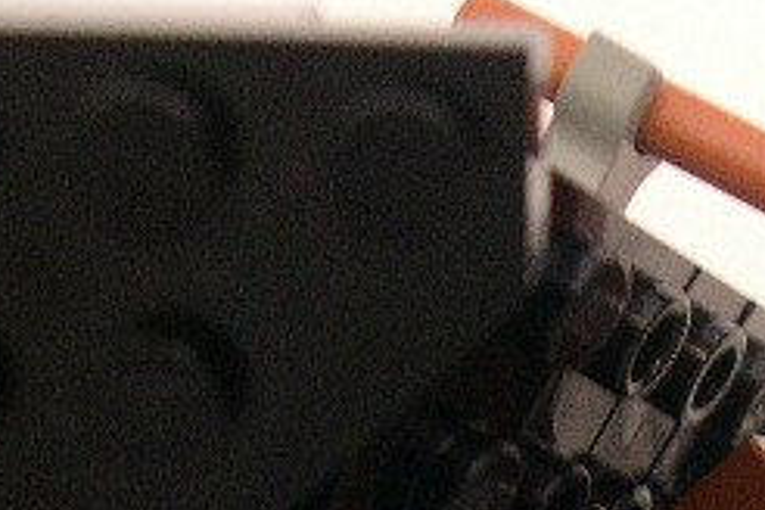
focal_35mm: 103
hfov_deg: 19.6
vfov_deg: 13.0
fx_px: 2189
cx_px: 625
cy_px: 566
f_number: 2.8
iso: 400
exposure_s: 1/2.4
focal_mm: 8
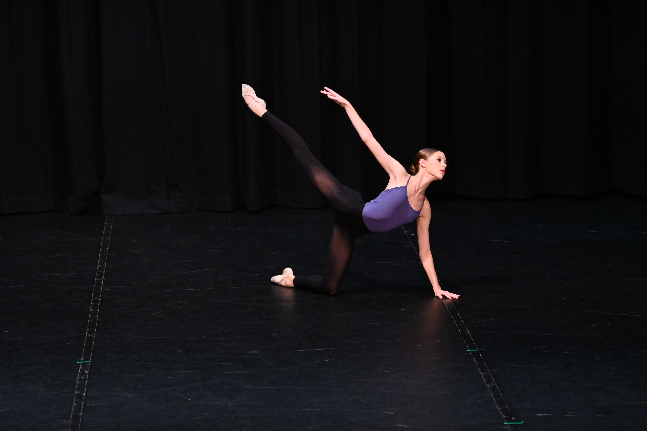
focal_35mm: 150
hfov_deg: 13.7
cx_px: 324
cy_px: 216
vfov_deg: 9.1
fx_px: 2696
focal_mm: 100
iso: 800
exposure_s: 1/320
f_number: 2.8
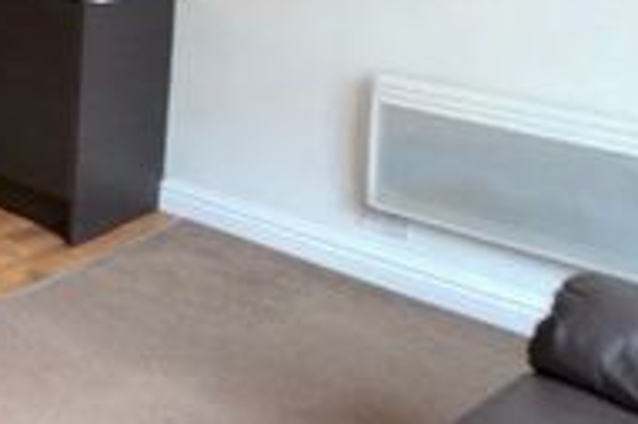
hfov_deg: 26.3
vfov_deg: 21.7
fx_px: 974
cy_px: -152
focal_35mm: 55
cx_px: -321
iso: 100
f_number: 3.5
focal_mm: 10
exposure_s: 1/8
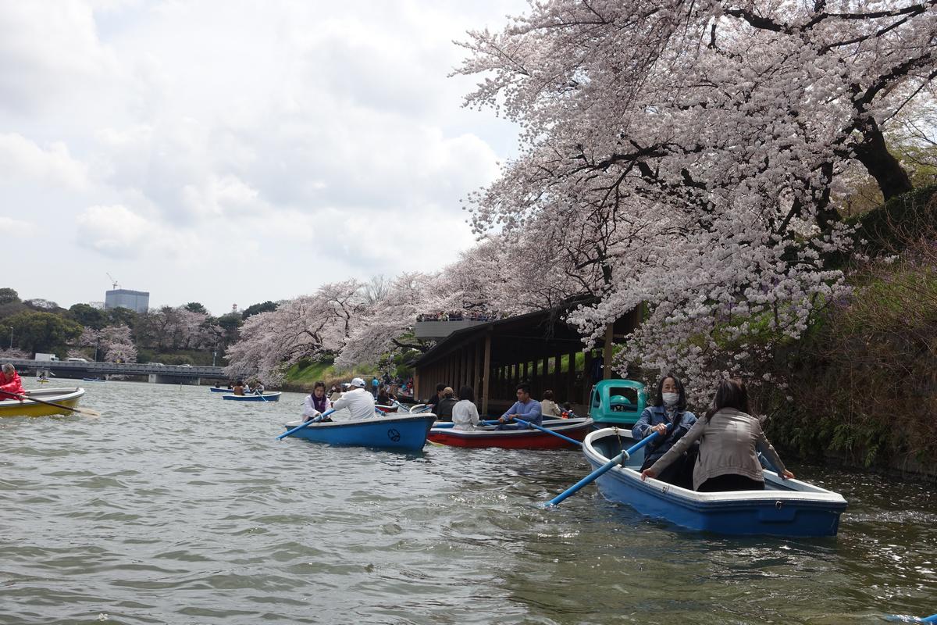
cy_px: 312
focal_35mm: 41
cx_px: 468
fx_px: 1067
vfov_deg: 32.6
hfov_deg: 47.4
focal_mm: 14.9
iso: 125
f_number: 5.6
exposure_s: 1/500
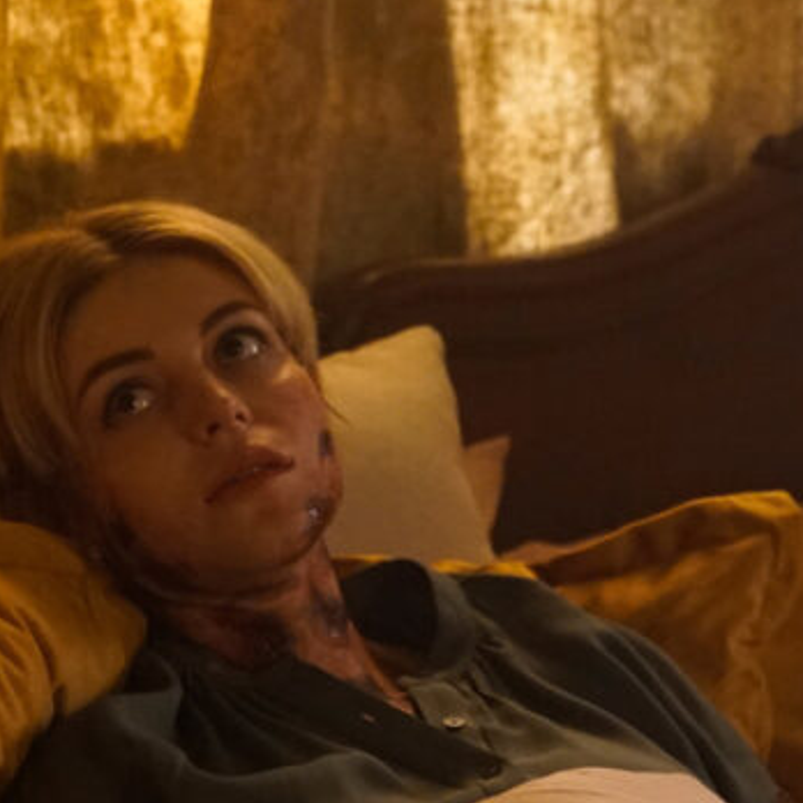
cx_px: 309
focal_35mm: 333
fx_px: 8740
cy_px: 780
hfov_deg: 5.3
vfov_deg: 5.3
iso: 6400
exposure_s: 1/100
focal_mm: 133
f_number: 4
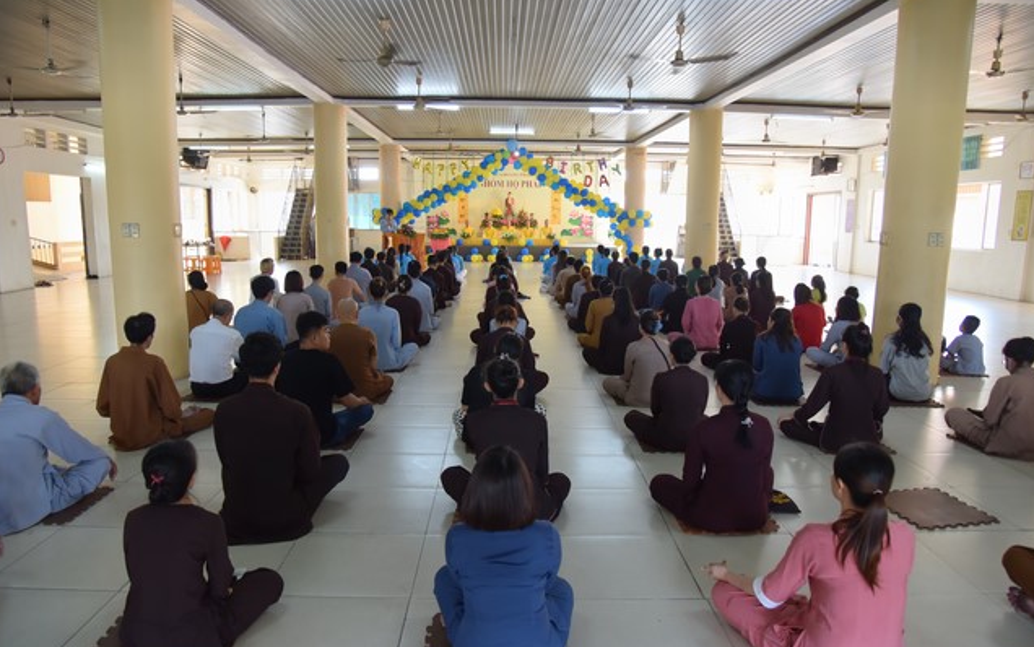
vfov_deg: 49.3
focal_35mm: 25
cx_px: 515
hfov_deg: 72.5
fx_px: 705
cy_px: 341
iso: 800
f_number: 5
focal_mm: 24
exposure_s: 1/100
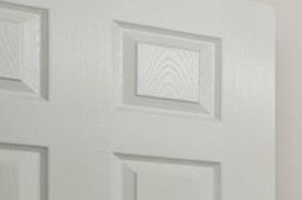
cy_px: 323
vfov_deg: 13.2
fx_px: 804
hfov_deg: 11.5
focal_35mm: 96
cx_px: 907
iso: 200
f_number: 8
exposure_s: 1/3
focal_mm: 15
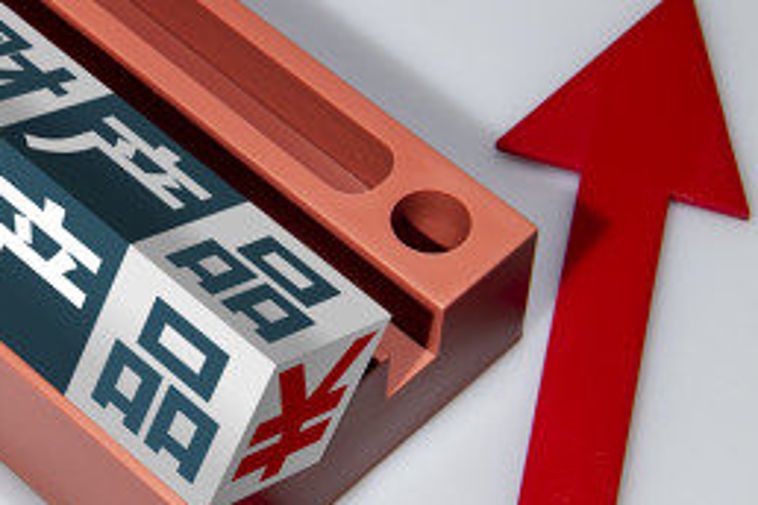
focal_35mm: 139
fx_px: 2926
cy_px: 273
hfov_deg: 14.7
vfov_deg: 9.9
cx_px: 126
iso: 160
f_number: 13
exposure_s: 1/80
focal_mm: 56
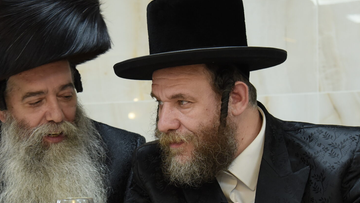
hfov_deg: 22.3
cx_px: 112
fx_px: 907
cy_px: 148
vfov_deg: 12.7
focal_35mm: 95
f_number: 5.6
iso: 2000
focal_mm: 52
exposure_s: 1/160
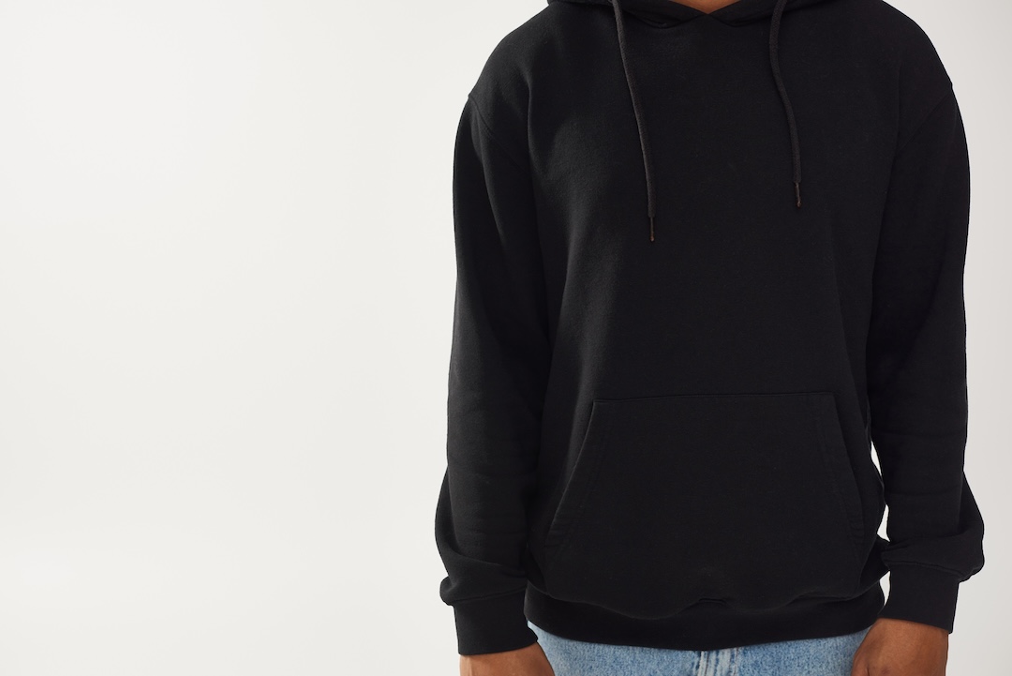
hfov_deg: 39.6
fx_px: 1406
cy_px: 338
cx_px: 506
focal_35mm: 50
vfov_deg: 27.0
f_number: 5
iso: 125
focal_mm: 50
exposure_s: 1/160
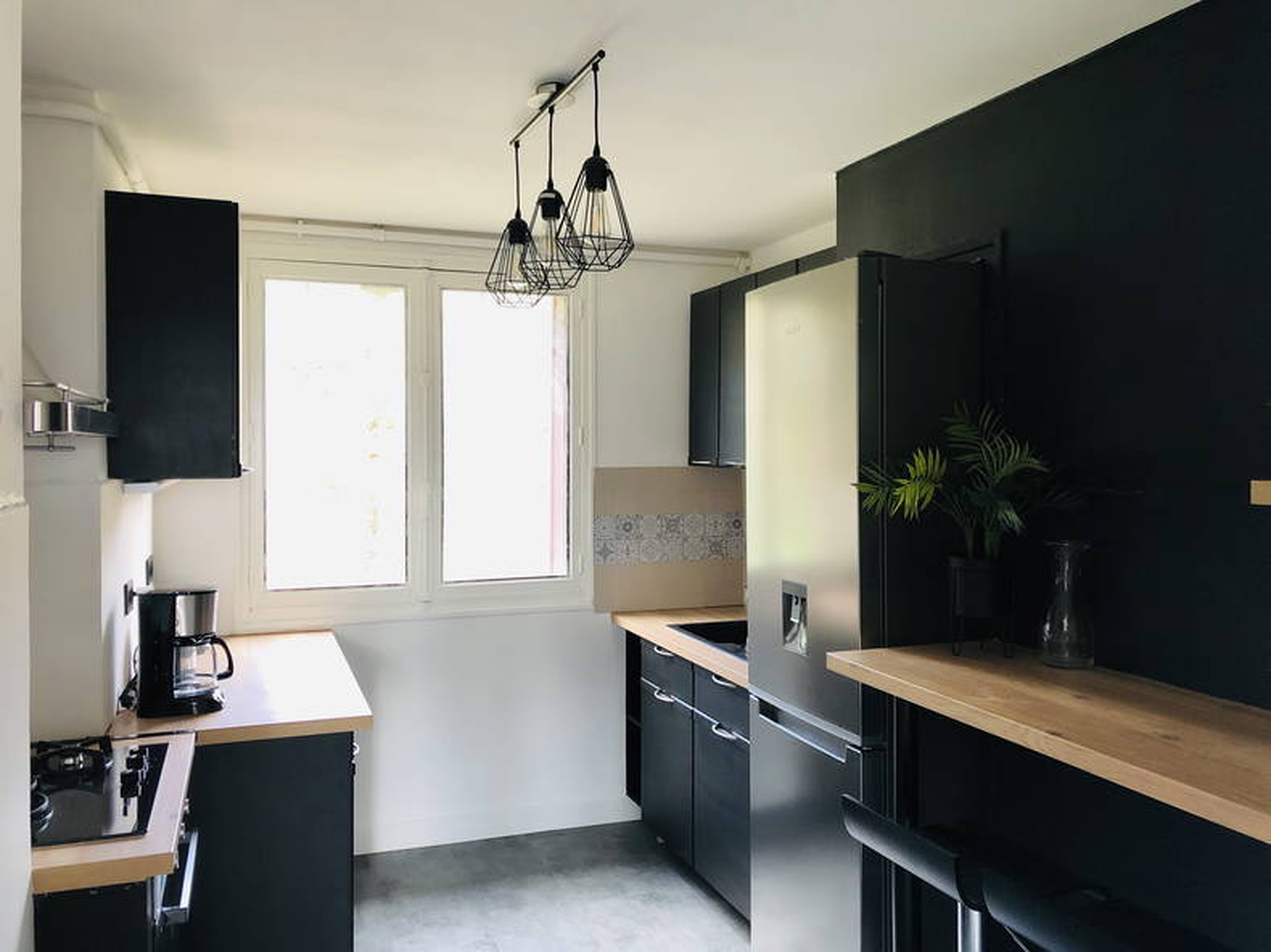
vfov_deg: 49.7
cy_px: 476
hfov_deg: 63.5
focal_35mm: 28
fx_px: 1028
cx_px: 636
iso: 40
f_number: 1.8
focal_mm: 4
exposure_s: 1/30
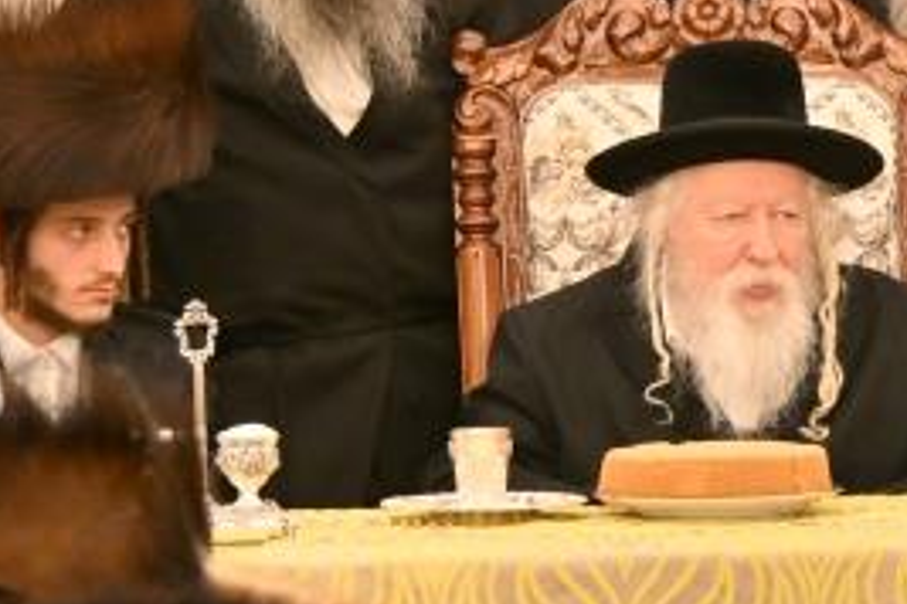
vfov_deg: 6.3
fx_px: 5517
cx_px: 1104
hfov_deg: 9.3
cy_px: 221
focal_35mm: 219
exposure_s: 1/160
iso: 320
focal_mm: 38
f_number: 4
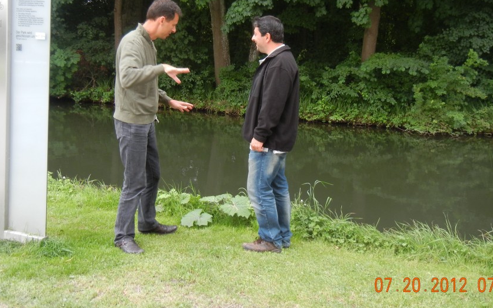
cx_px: 258
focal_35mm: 39
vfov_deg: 32.5
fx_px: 524
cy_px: 106
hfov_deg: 50.4
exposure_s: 1/100
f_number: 3.5
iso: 160
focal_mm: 5.4
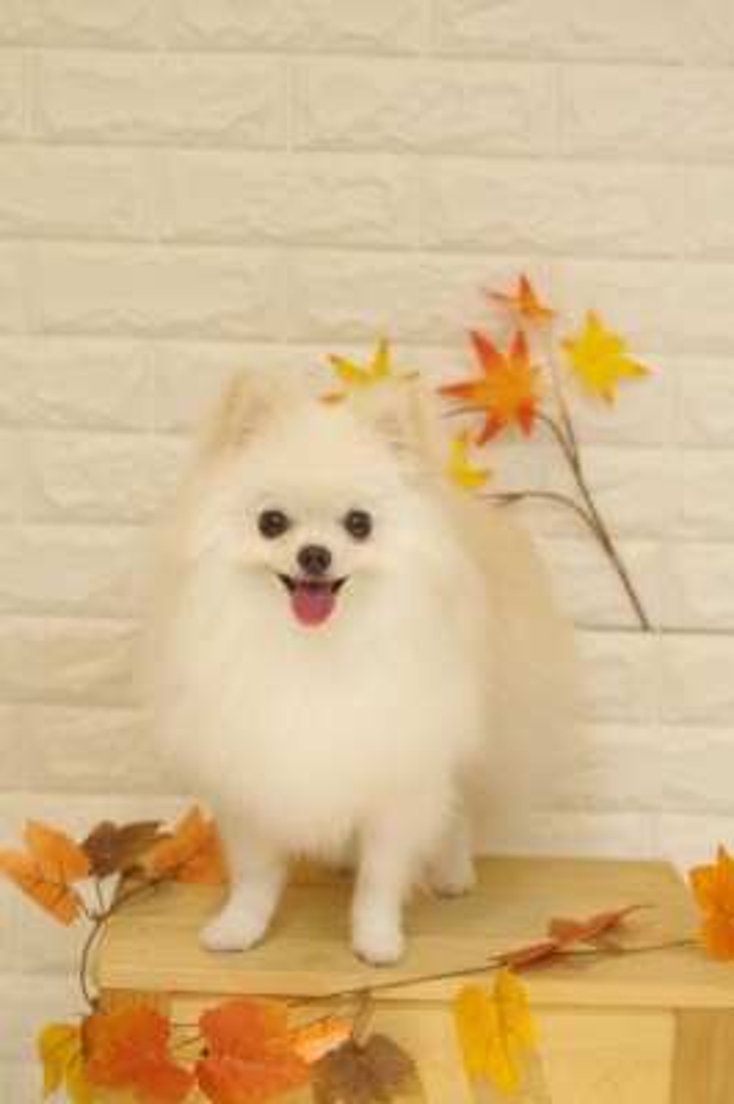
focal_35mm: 64
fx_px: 1961
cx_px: 367
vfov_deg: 31.4
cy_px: 552
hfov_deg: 21.2
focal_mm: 43
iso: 640
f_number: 2.8
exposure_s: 1/100
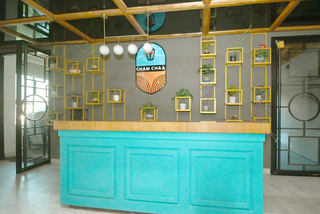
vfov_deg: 77.3
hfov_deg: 100.4
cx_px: 160
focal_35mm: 15
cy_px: 107
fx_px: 133
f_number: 5.6
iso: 3200
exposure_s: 1/125
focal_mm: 10
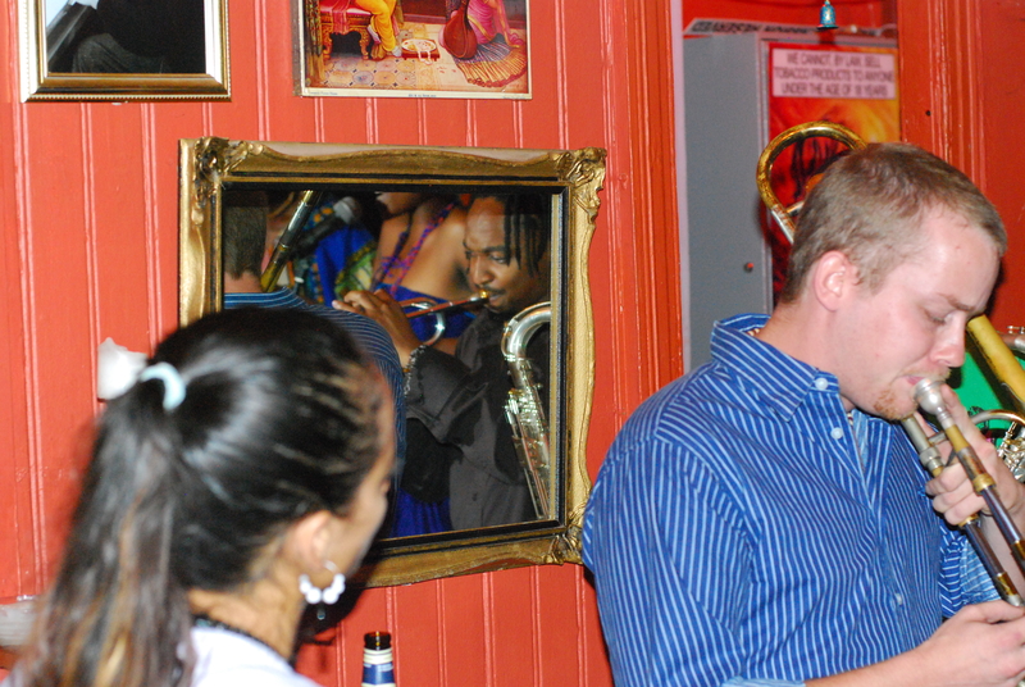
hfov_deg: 27.0
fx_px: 2139
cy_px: 344
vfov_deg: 18.2
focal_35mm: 75
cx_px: 512
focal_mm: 50
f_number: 4
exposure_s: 1/30
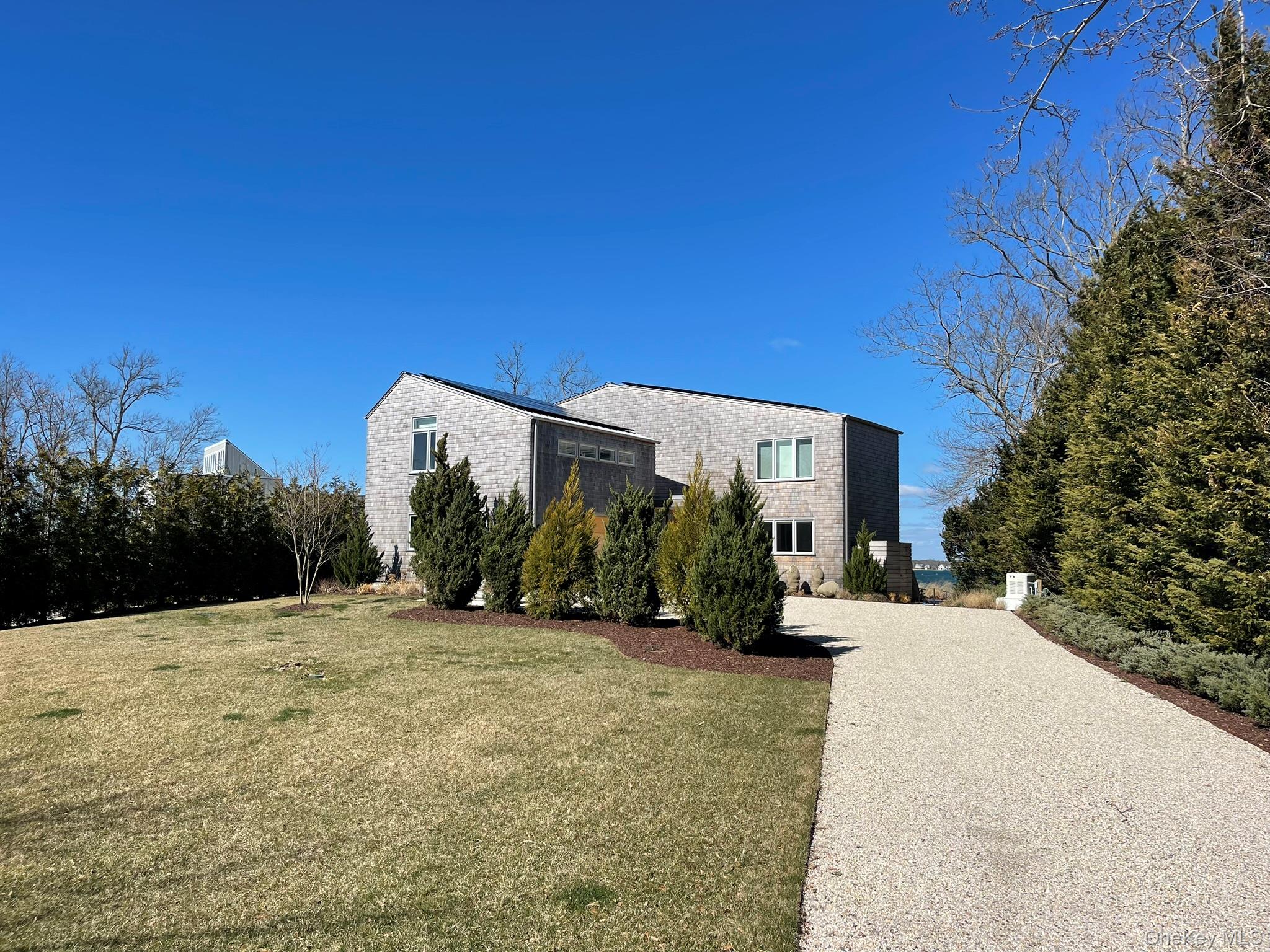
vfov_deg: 54.9
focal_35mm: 25
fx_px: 917
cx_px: 635
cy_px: 476
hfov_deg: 69.4
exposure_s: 1/4049
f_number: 1.6
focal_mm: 5.1
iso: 32
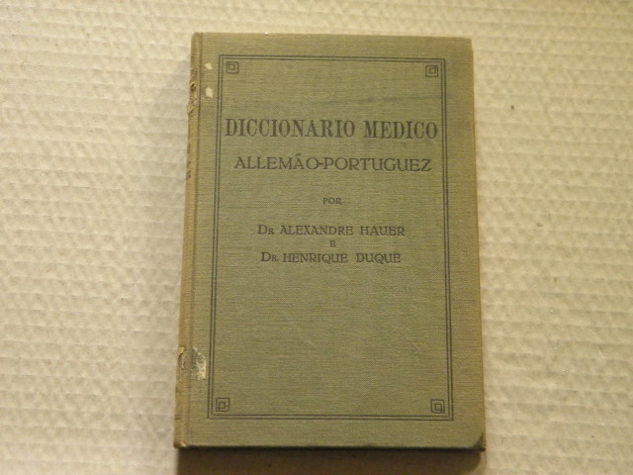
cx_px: 316
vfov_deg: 21.6
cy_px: 238
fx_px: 1243
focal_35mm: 68
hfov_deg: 28.6
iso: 400
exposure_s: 1/5
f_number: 4.3
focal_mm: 12.2
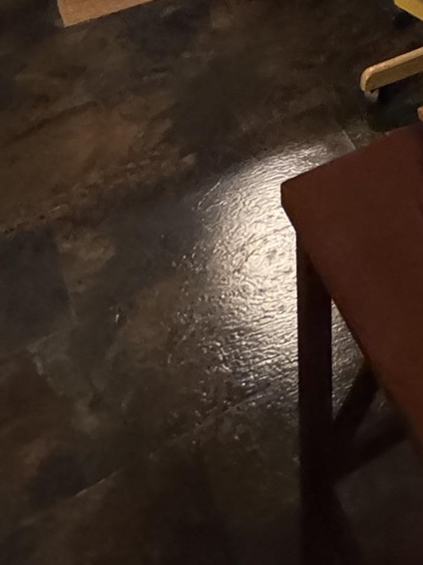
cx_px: 514
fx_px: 929
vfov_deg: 24.0
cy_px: -347
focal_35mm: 57
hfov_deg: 23.4
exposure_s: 1/30
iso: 1250
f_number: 2.2
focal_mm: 2.22
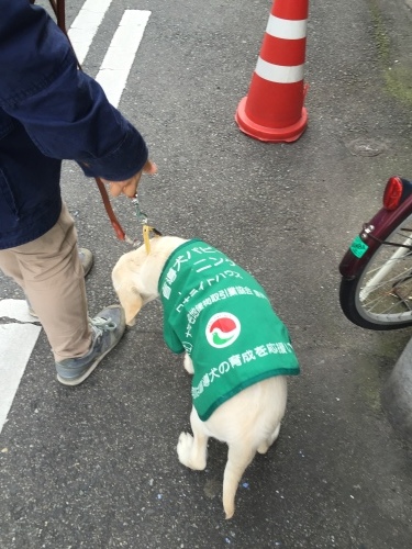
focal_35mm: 29
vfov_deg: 61.7
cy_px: 274
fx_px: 460
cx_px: 206
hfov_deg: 48.2
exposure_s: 1/120
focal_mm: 4.15
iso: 50
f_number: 2.2
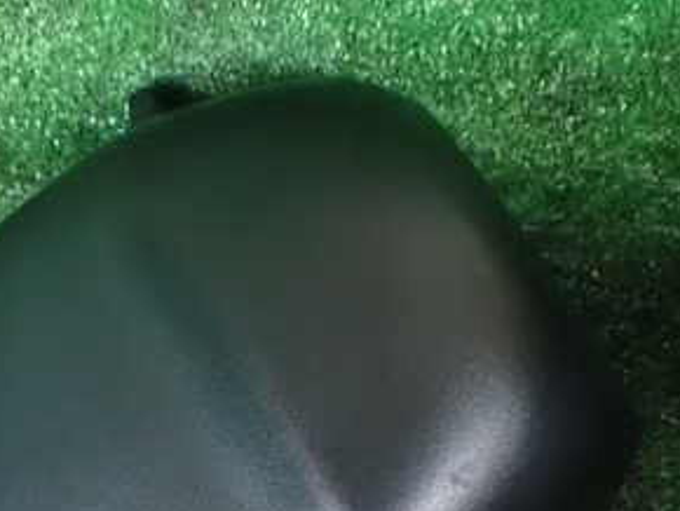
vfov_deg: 23.0
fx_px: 1219
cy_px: 469
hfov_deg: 30.3
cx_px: 127
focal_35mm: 62
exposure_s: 1/25
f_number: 2.3
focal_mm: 5.4
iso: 1600
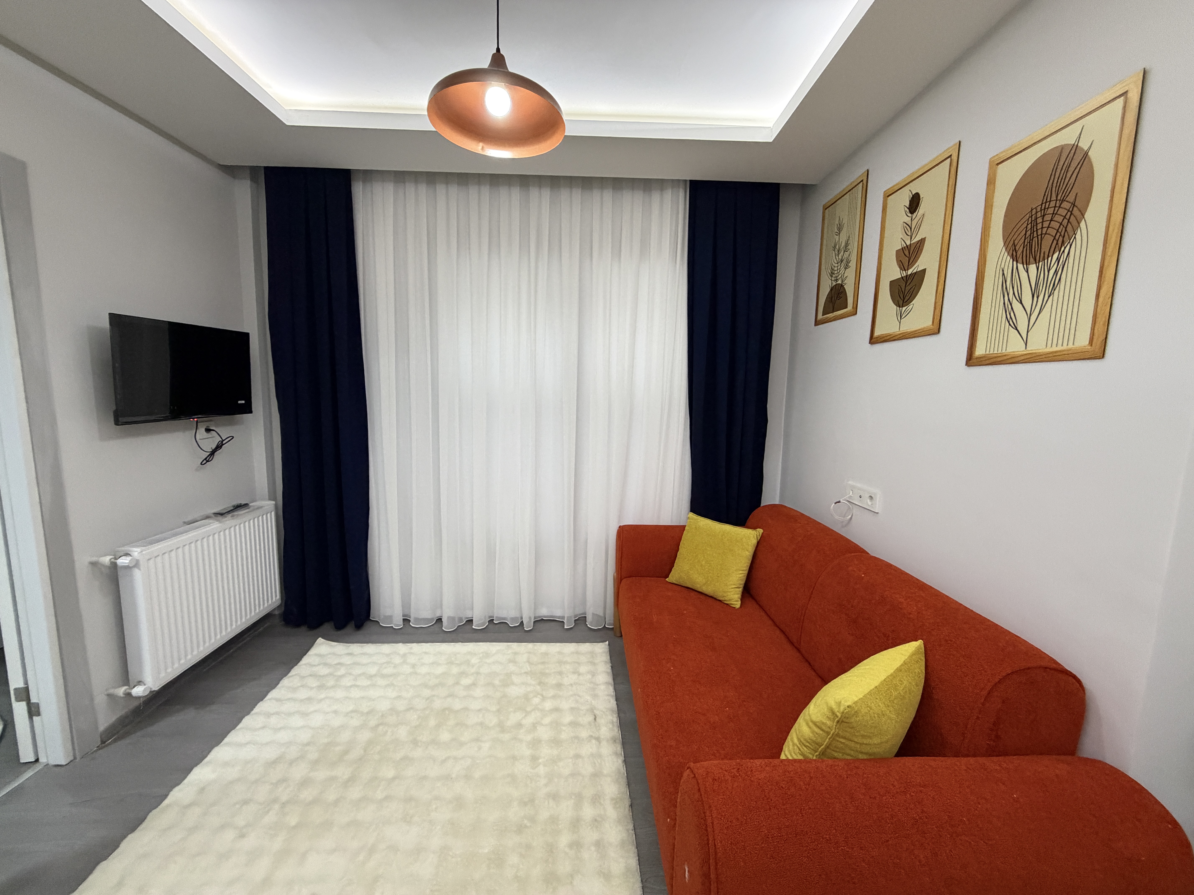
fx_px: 483
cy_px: 448
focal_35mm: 14
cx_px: 597
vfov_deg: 85.7
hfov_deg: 102.1
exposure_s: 1/50
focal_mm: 2.22
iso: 400
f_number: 2.2
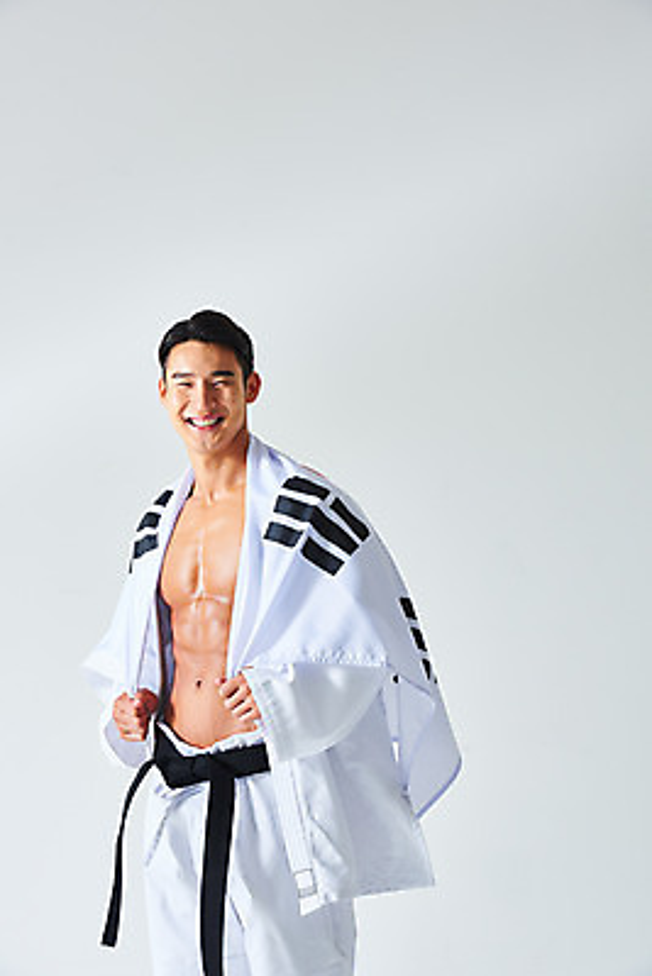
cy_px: 488
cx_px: 326
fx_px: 3257
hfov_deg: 11.4
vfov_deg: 17.1
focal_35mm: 120
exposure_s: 1/125
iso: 100
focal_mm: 120
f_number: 11
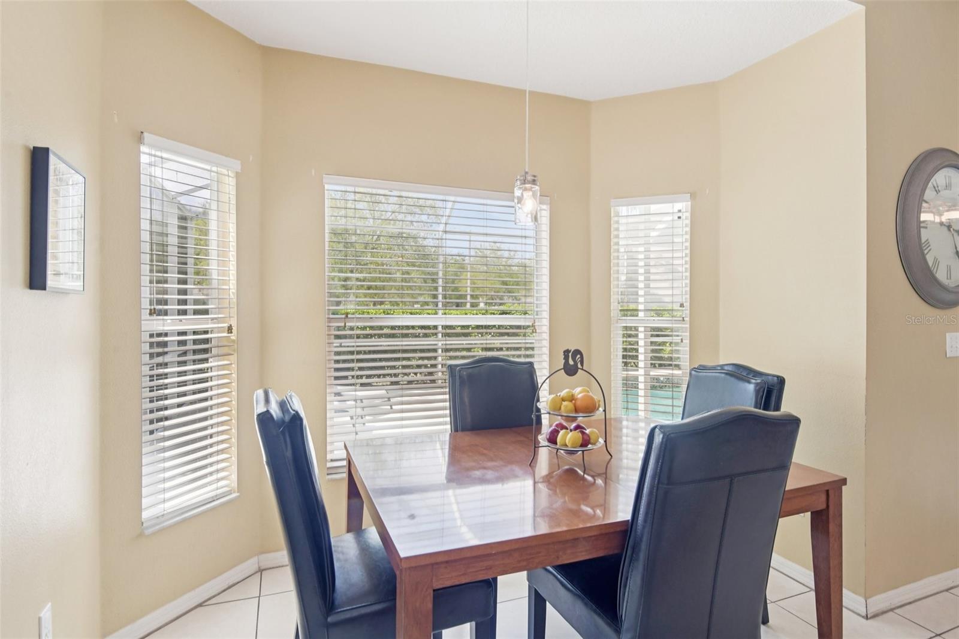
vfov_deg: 64.5
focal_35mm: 19
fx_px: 506
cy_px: 320
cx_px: 480
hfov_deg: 86.9
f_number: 8
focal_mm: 19
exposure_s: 1/250
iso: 400
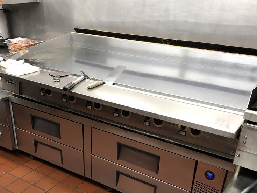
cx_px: 116
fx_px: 290
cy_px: 133
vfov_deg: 36.3
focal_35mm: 39
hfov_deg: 47.8
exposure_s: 1/33
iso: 40
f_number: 1.8
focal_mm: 4
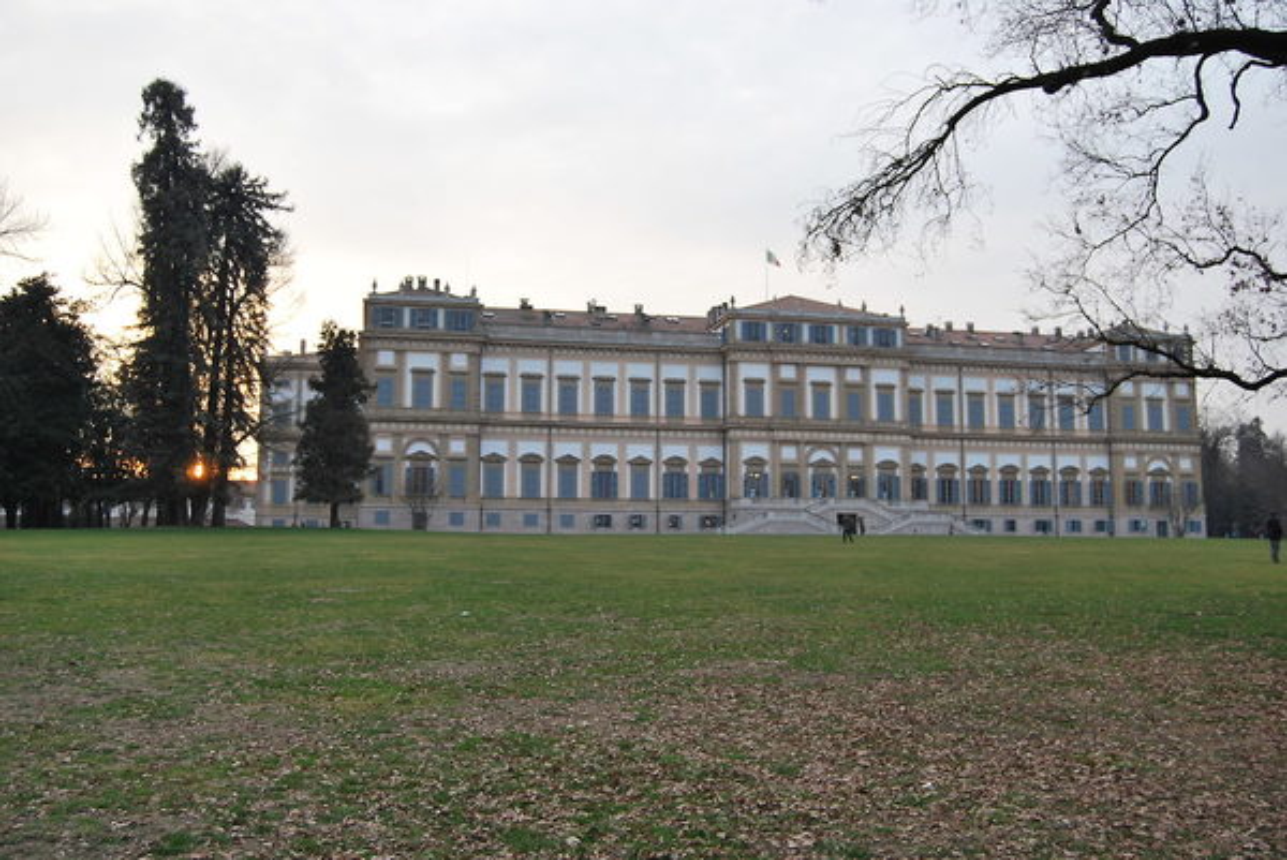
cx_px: 644
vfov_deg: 38.4
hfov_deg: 55.1
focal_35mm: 34
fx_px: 1234
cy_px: 430
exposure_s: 1/100
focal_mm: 23
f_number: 5
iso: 200
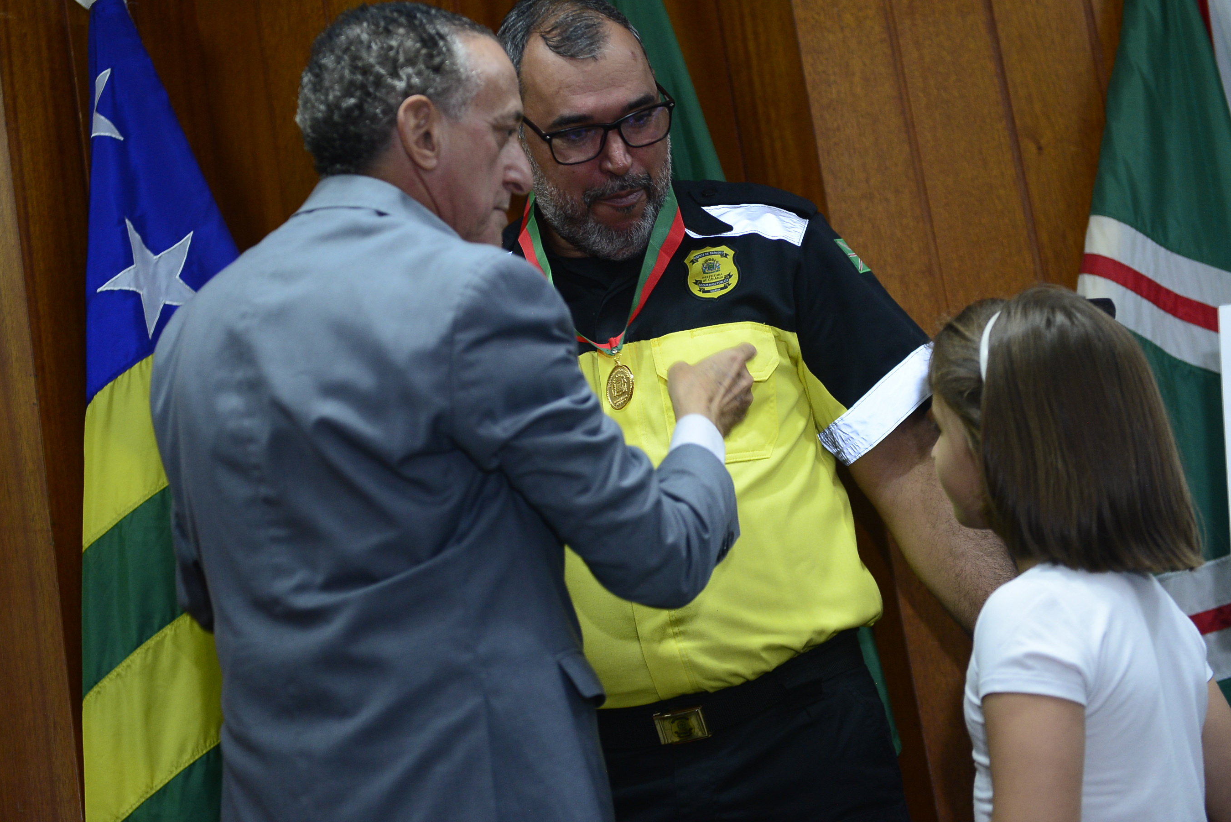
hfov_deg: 26.0
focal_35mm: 78
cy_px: 375
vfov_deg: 17.5
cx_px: 561
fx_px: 2668
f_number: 2.8
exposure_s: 1/125
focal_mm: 70
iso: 1600
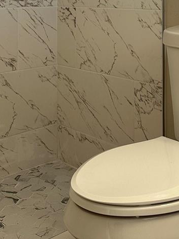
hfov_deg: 24.0
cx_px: 95
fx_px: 421
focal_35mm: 61
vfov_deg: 29.6
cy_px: 2
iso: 200
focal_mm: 6.86
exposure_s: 1/120
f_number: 1.78
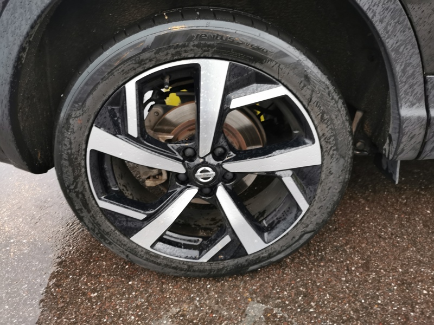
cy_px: 162
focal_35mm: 27
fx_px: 339
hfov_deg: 65.3
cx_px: 217
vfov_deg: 51.4
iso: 320
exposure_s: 1/33.3
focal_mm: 5.58
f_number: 1.8
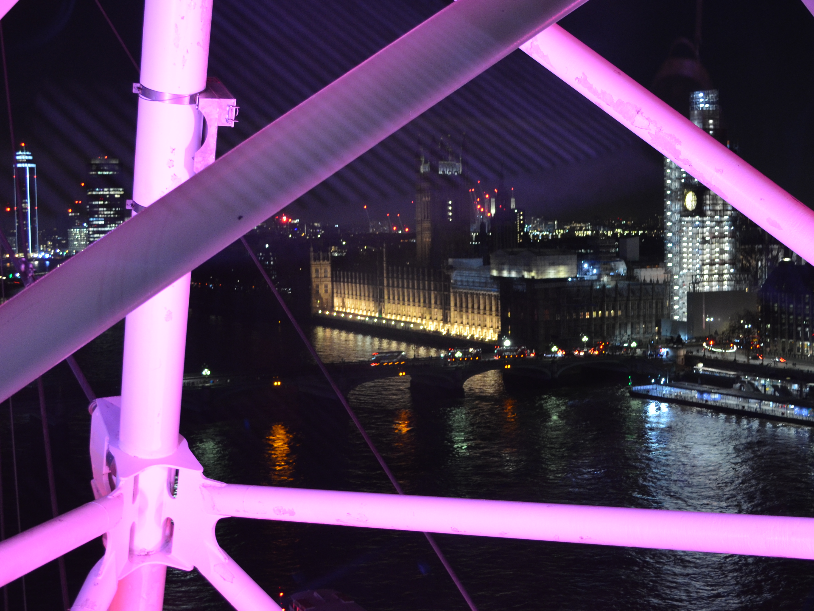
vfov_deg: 26.1
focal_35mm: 56
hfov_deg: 34.2
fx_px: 1317
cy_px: 291
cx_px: 507
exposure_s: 1/3
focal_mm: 28
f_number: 5
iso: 800
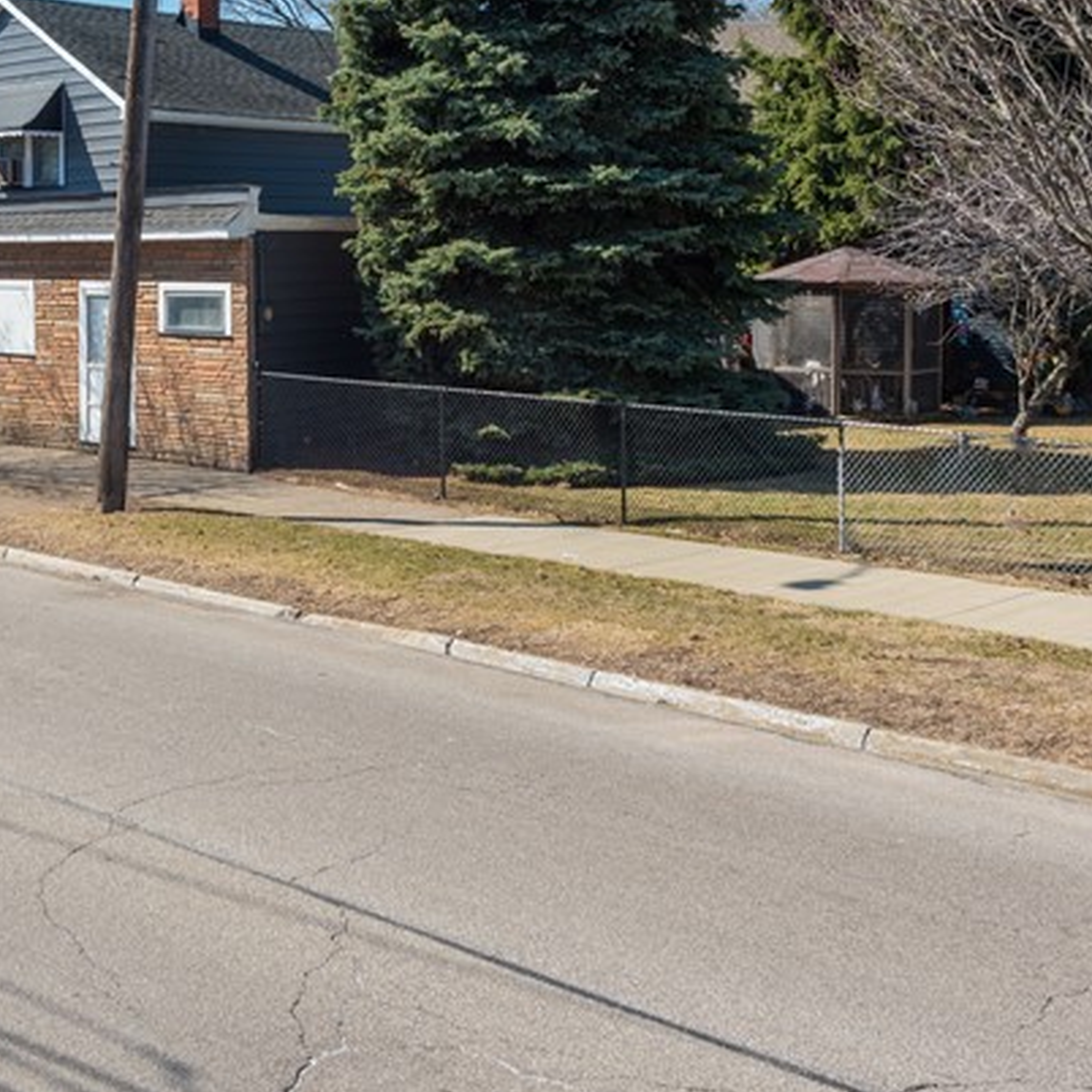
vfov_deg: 30.8
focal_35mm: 55
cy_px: 345
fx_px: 1963
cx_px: 270
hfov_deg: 30.6
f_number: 9
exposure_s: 1/250
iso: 200
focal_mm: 24
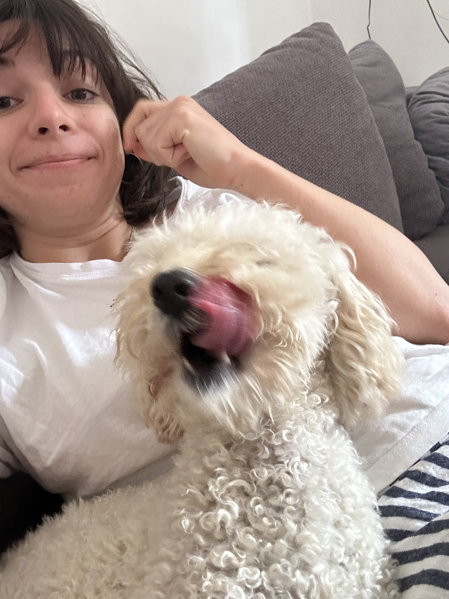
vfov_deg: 60.0
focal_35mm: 30
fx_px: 519
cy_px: 300
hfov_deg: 46.8
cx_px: 224
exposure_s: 1/30
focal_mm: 2.69
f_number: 1.9
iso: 400
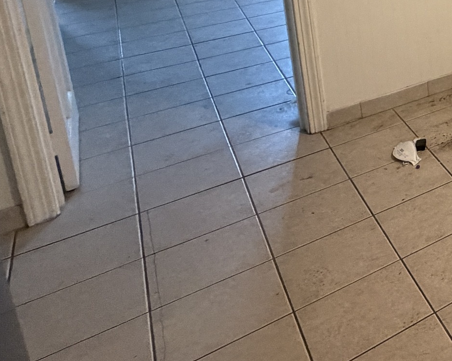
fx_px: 602
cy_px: -84
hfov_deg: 25.2
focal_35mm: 45
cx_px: 743
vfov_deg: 28.6
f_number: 2.2
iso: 400
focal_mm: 2.22
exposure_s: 1/60
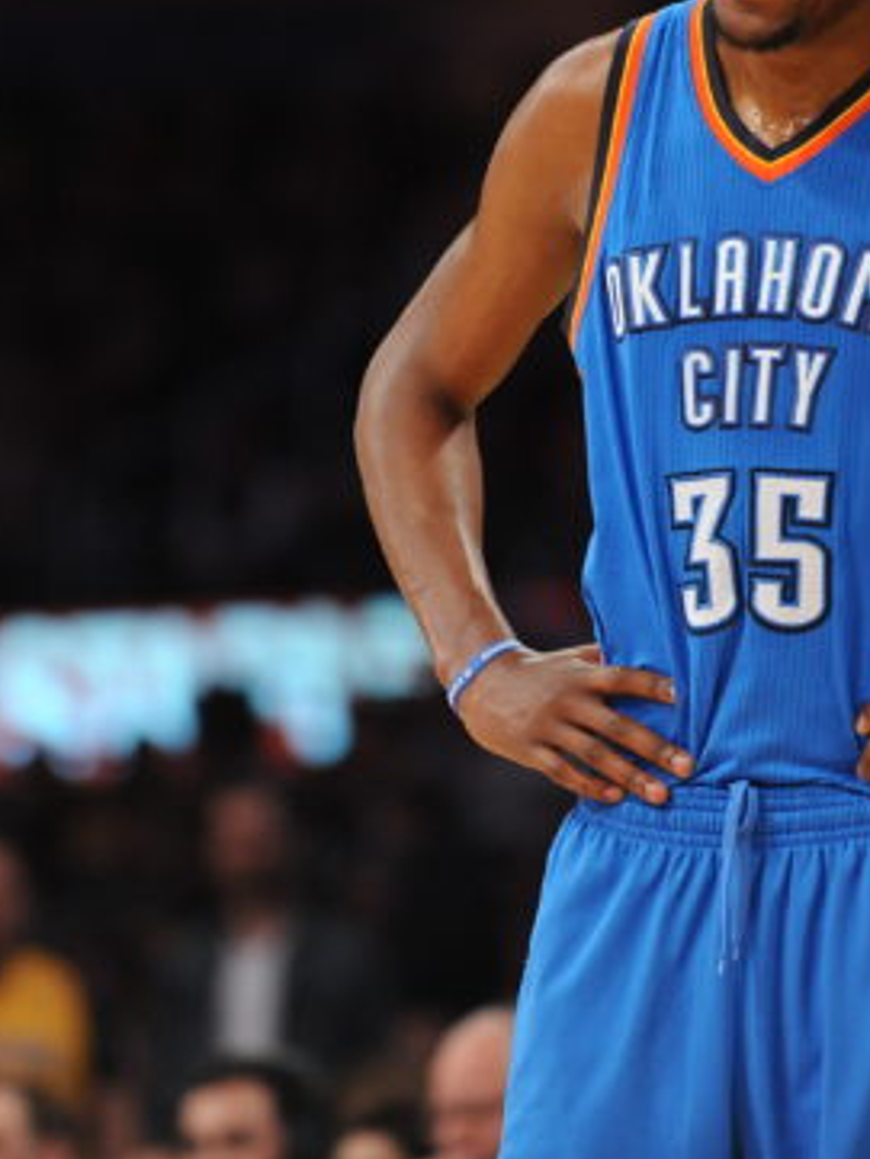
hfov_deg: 3.6
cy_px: 393
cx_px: 491
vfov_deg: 4.8
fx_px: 13698
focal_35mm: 409
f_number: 2.8
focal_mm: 200
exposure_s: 1/640
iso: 2500
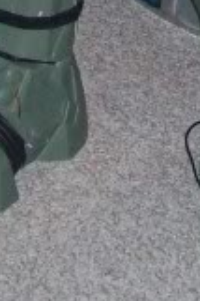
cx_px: 208
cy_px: -367
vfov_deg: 10.0
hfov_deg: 7.3
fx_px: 1553
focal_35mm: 186
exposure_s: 1/64
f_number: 2.7
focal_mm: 6
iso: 200
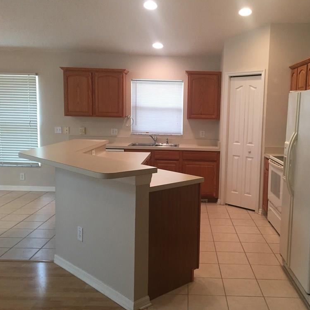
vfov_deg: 47.2
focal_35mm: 35
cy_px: 155
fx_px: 355
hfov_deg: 46.9
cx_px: 188
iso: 125
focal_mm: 4.15
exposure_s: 1/30
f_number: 2.2
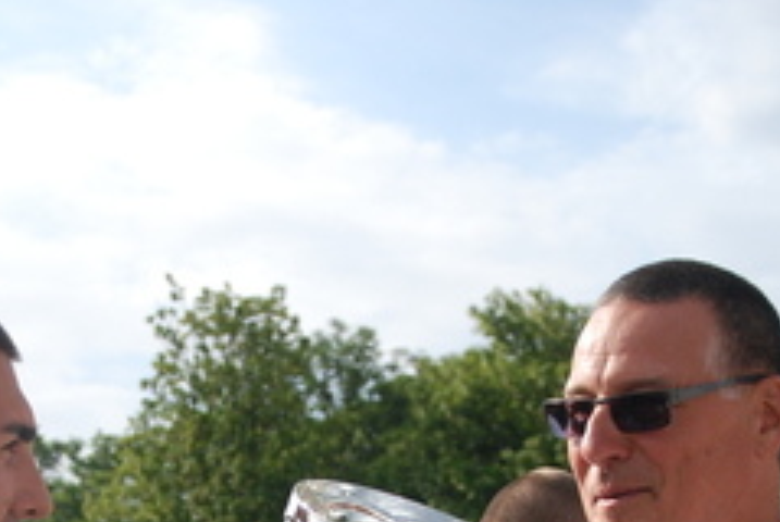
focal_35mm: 116
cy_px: 667
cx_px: 307
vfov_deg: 11.6
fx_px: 2516
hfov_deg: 17.6
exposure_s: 1/1600
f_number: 5.6
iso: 400
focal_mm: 26
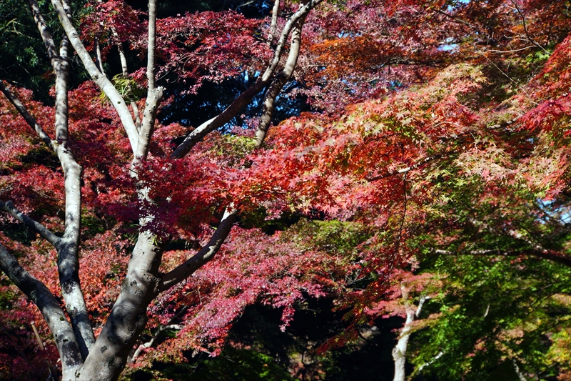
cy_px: 190
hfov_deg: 16.1
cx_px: 286
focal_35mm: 127
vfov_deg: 10.8
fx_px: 2017
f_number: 6.3
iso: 100
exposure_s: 1/200
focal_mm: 84.8
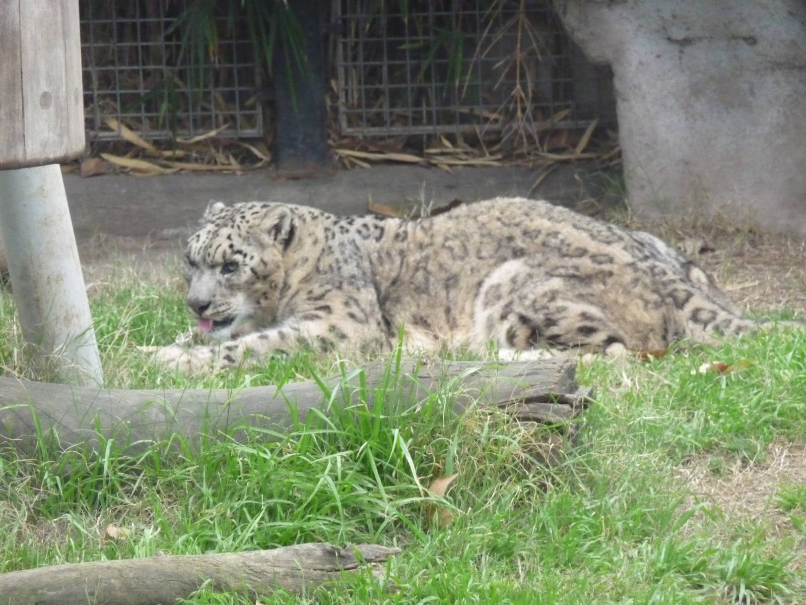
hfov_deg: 7.1
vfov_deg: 5.3
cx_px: 403
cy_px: 302
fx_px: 6520
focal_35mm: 280
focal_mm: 47
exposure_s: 1/125
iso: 800
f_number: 4.9
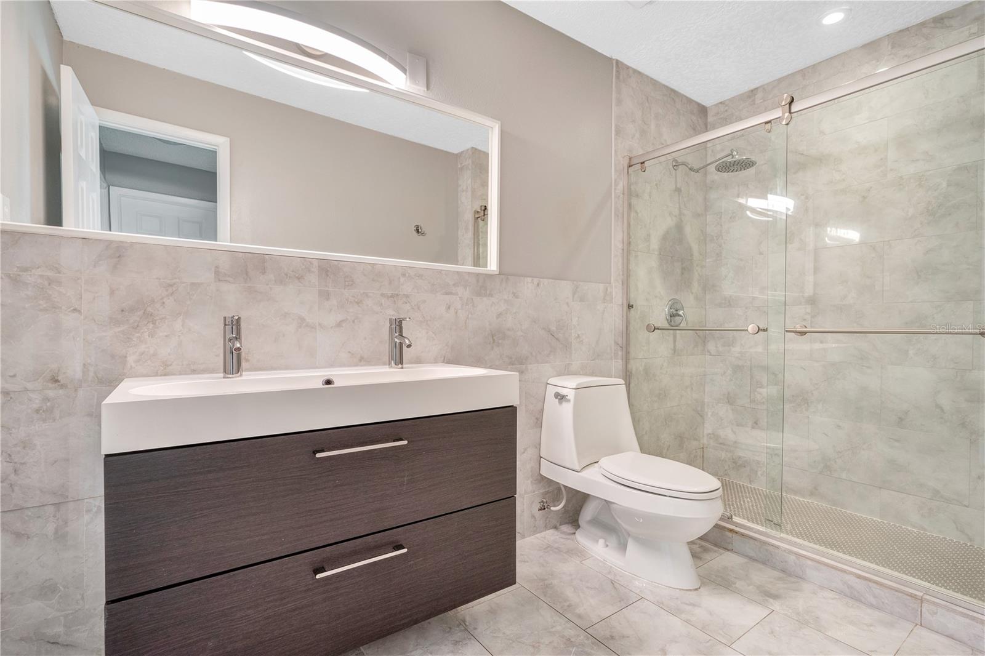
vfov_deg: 73.7
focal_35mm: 16
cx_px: 492
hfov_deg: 96.7
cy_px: 328
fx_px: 438
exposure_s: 1/6
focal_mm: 16
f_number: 7.1
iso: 640
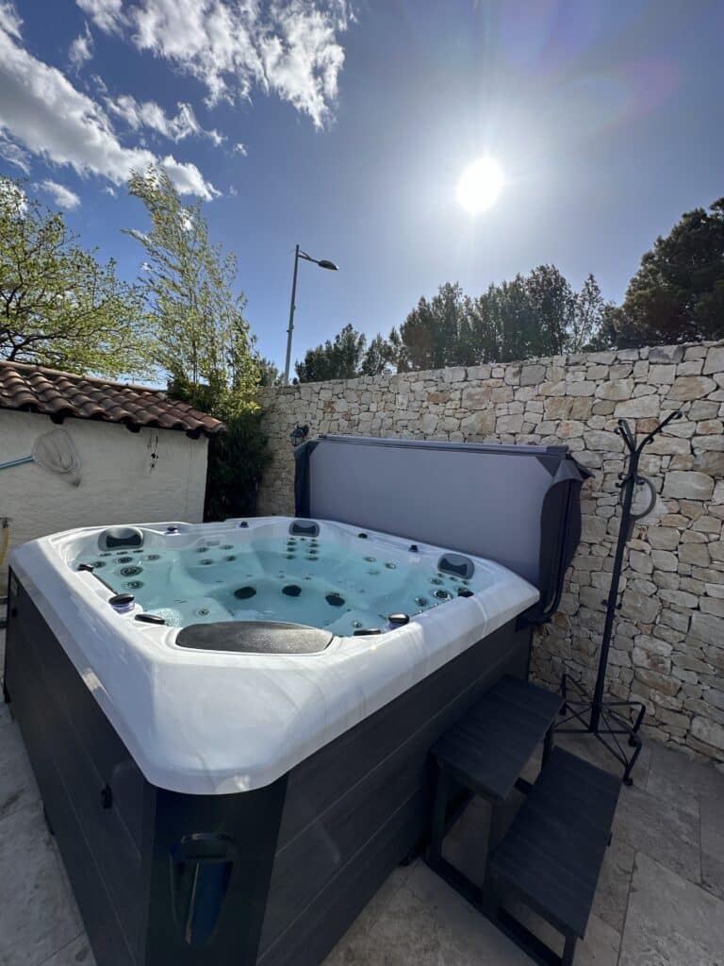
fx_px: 390
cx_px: 362
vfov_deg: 102.1
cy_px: 483
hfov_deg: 85.7
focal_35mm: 14
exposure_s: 1/2132
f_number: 2.2
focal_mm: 2.22
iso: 40
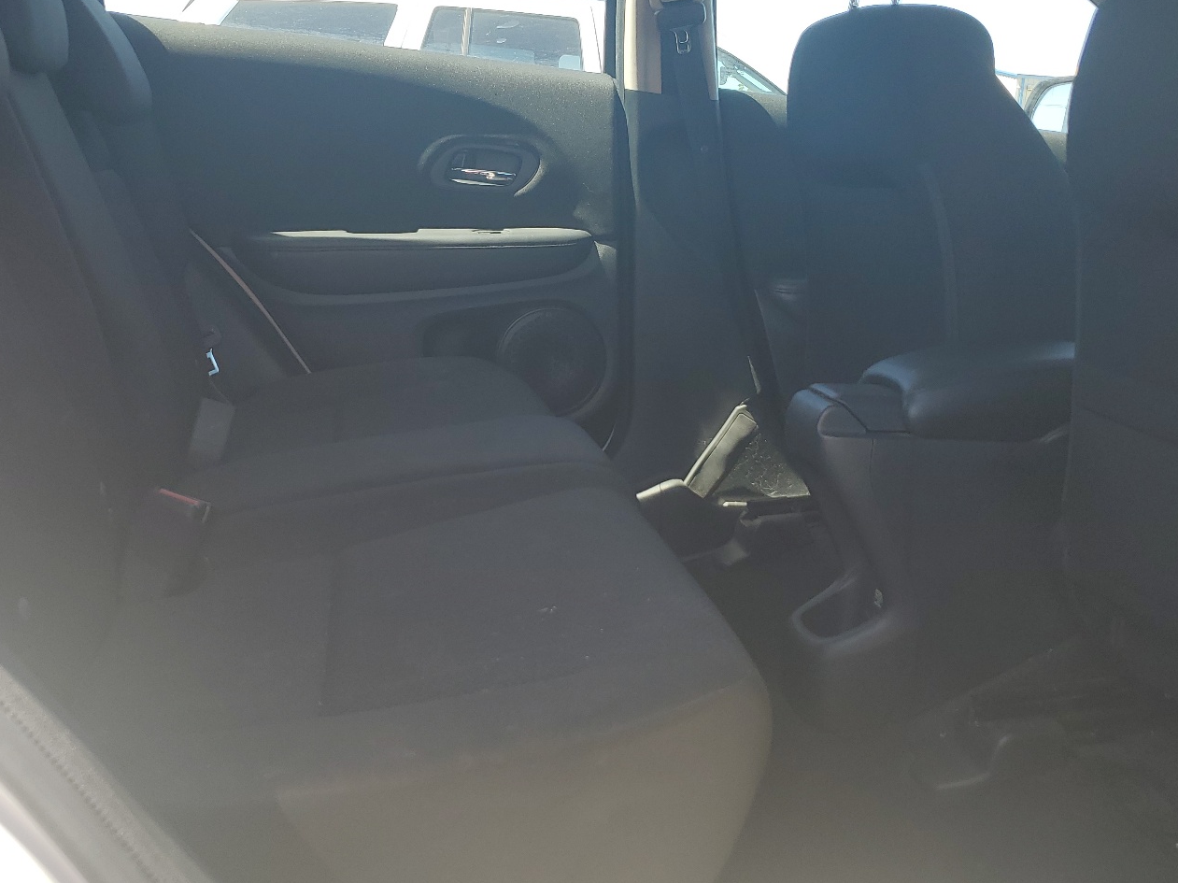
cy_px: 371
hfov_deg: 55.3
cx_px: 559
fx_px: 1123
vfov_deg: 42.8
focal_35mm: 33
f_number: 1.5
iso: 50
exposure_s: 1/400
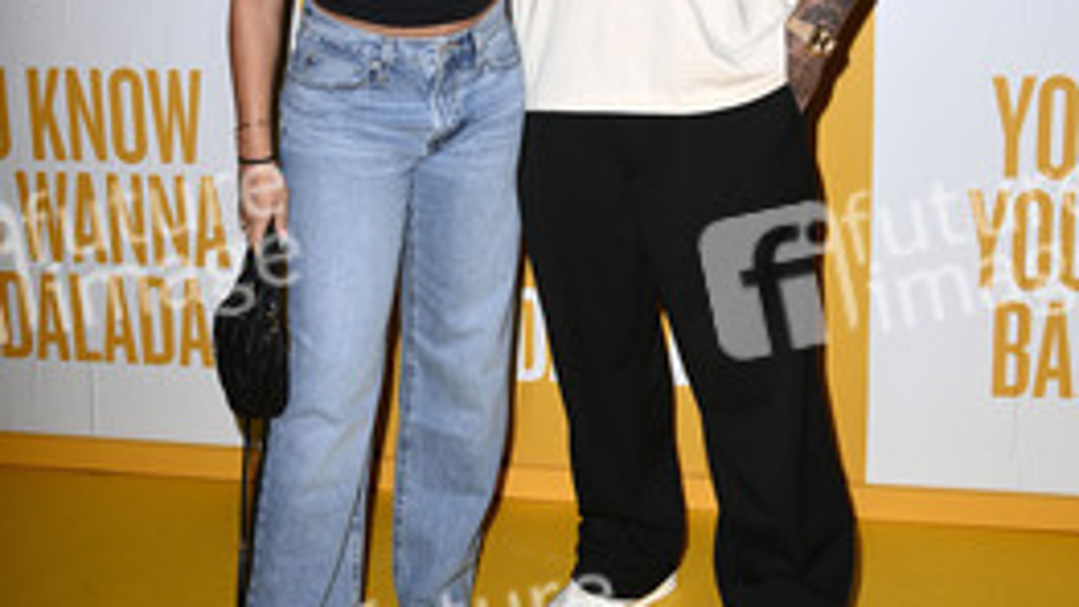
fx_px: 1459
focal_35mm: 51
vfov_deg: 22.9
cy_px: 57
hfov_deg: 40.6
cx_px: 537
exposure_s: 1/100
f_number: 5.6
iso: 1000
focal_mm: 32
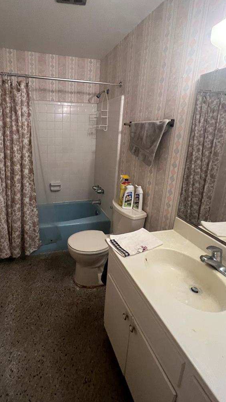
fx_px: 181
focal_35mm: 17
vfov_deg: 95.6
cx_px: 77
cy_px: 180
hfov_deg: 62.5
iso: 400
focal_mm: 1.57
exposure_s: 1/60
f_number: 1.8
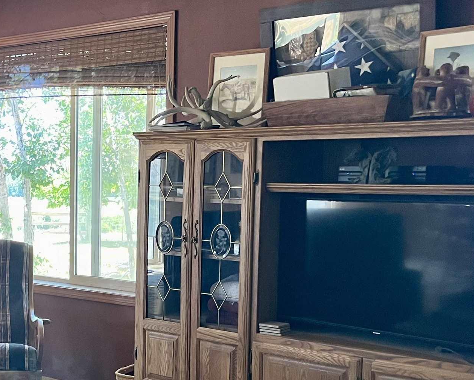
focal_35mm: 62
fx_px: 870
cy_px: 253
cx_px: 20
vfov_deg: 24.5
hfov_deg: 28.9
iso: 125
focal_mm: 5.7
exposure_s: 1/80
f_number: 1.5
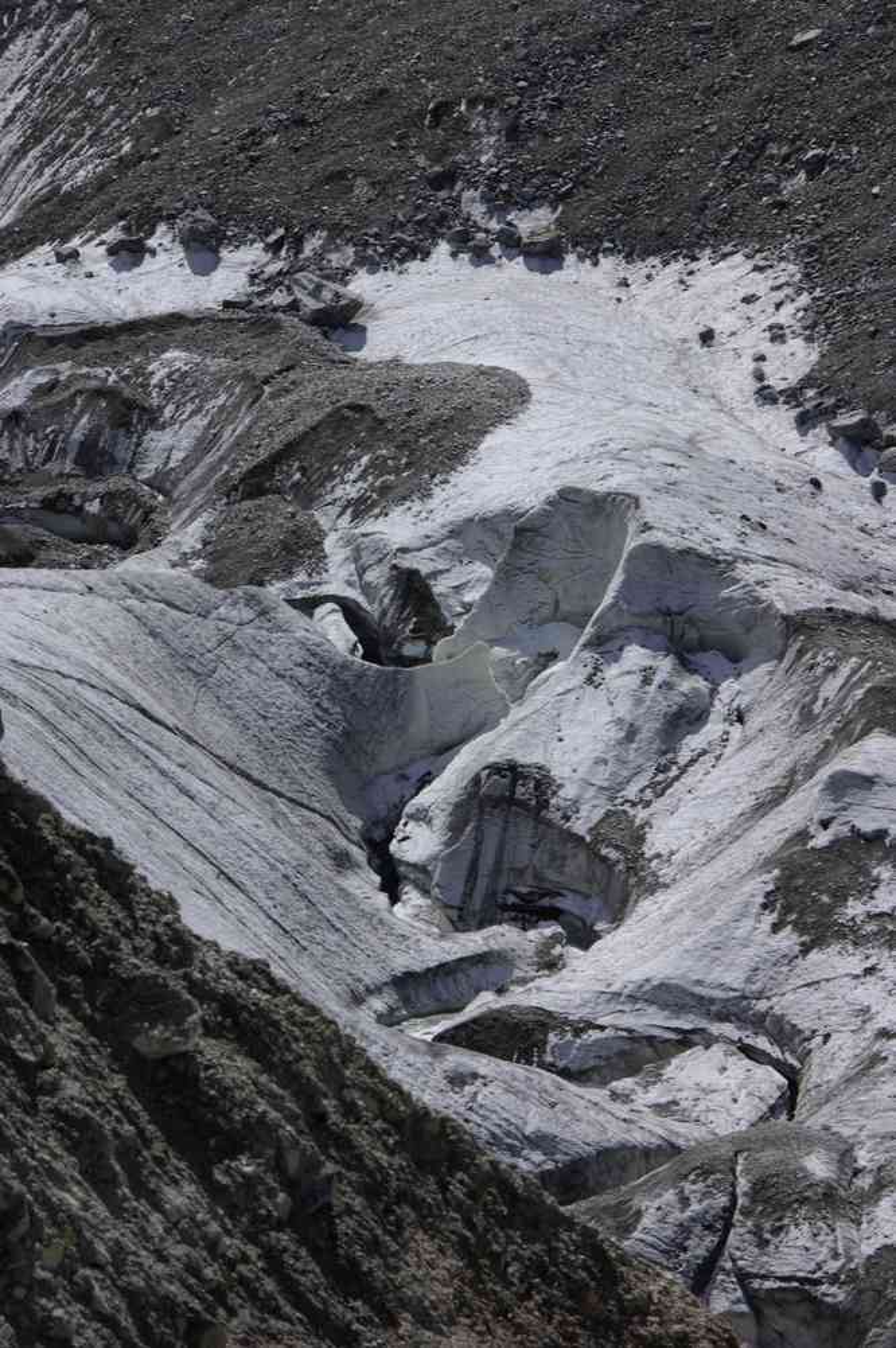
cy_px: 674
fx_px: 4770
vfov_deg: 16.1
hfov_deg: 10.7
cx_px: 448
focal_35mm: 128
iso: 100
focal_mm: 85
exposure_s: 1/180
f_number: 13
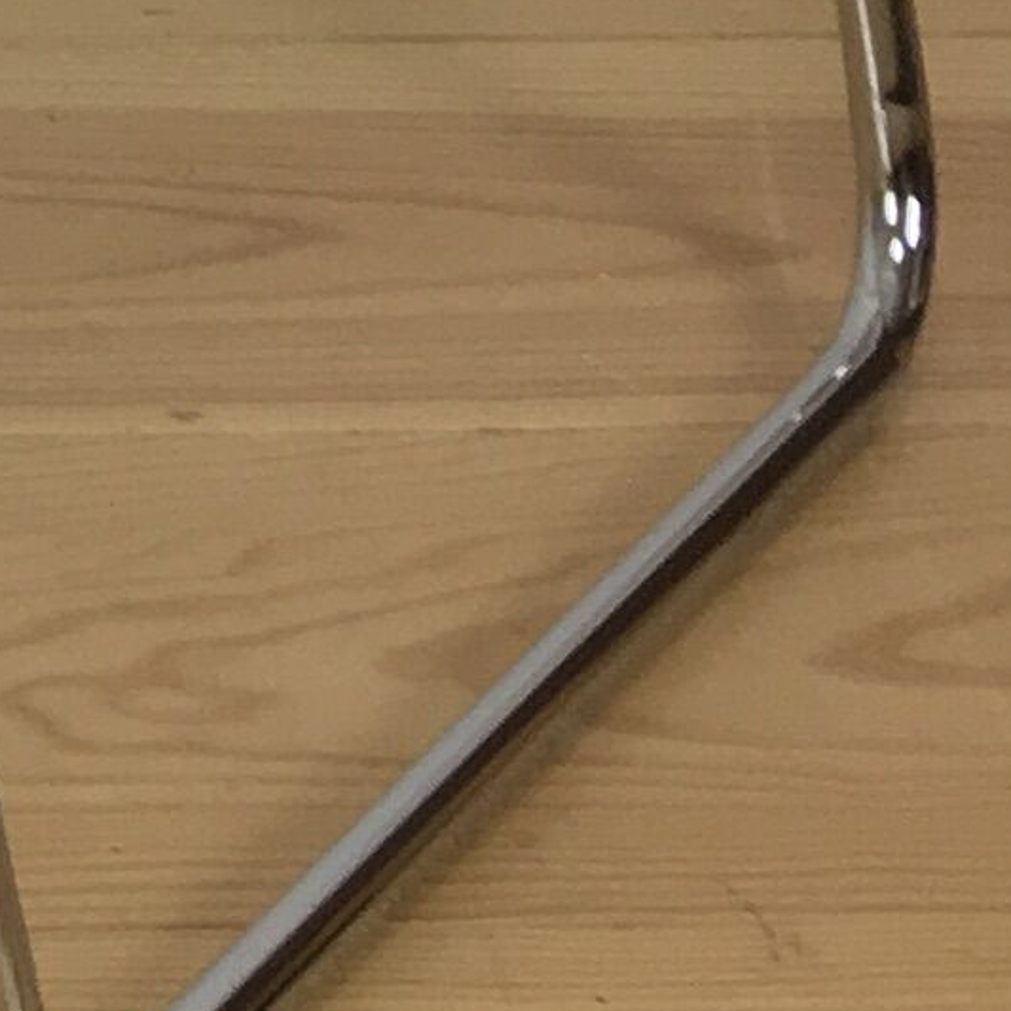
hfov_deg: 8.0
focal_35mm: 194
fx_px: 6410
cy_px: -1102
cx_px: -1756
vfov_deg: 8.5
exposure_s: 1/33
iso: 32
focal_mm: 4.15
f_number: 2.2
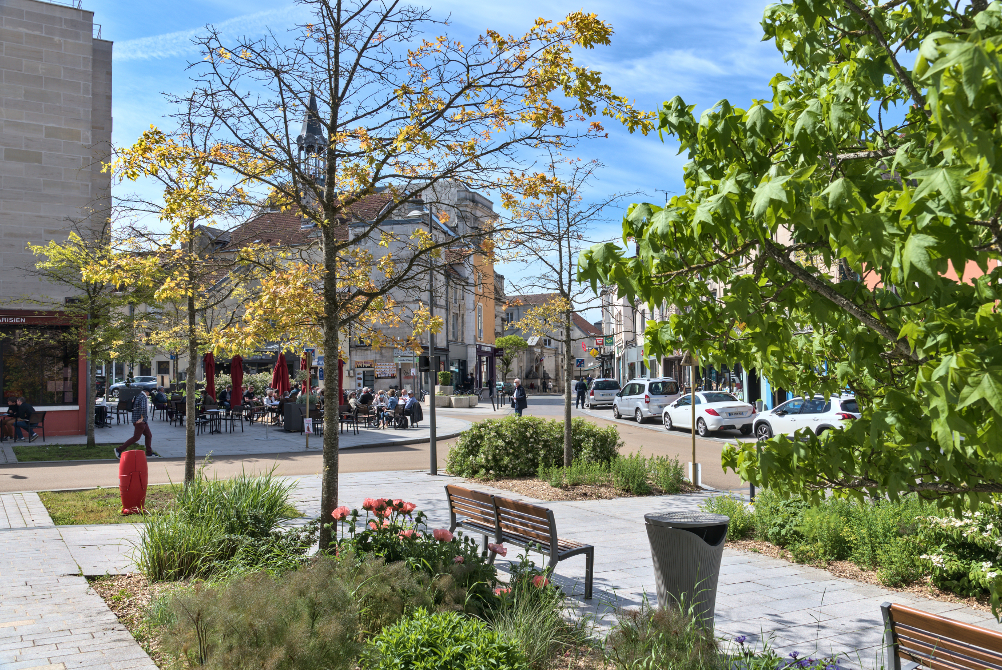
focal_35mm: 30
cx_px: 501
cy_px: 335
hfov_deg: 61.9
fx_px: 836
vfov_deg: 43.7
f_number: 11
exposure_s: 1/160
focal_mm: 30
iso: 100
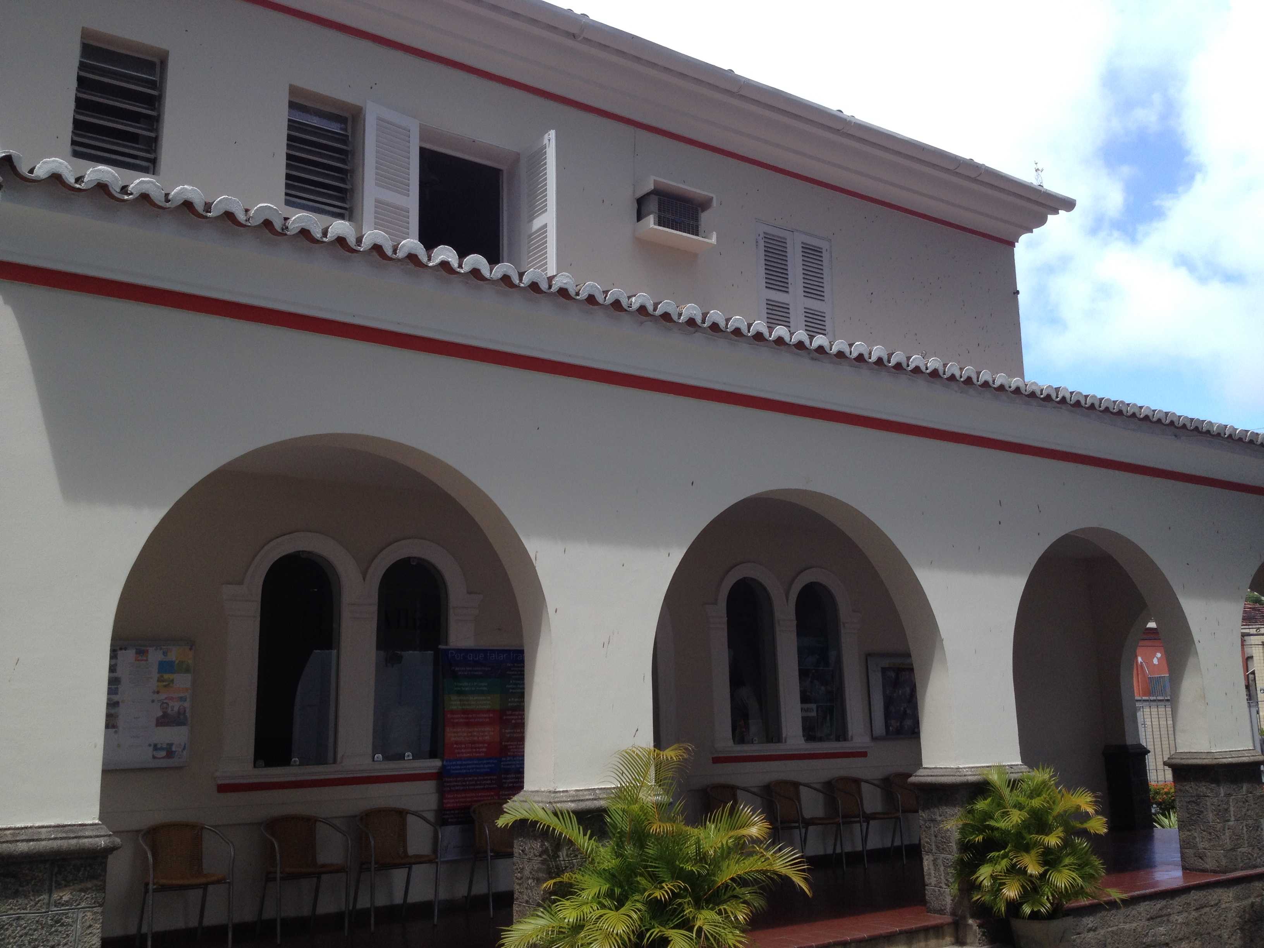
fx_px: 1278
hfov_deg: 52.6
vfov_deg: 40.7
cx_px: 632
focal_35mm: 35
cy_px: 474
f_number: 2.4
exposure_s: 1/717
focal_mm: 4.28
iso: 50
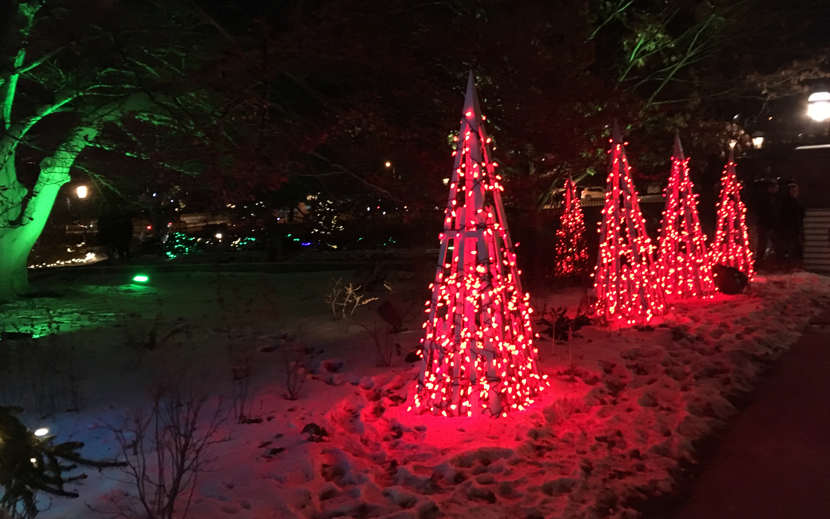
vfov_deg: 40.5
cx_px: 416
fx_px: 701
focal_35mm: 31
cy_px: 223
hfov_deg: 61.2
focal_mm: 4.15
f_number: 2.2
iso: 320
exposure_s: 1/15
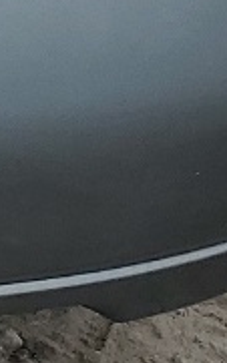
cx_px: -685
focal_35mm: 243
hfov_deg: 4.9
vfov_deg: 8.2
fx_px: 2407
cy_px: -359
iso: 50
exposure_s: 1/1429
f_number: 1.5
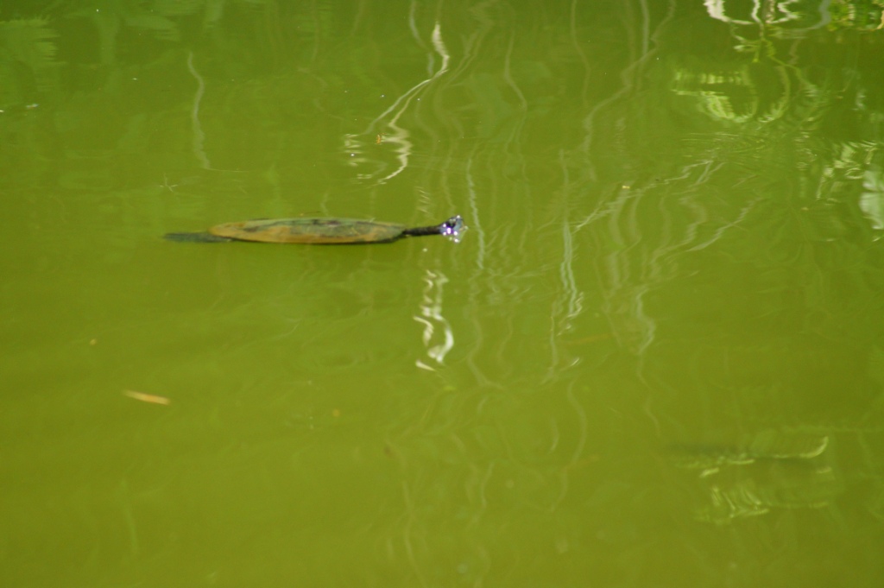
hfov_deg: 4.6
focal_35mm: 450
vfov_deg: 3.1
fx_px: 11041
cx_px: 442
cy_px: 294
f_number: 5.6
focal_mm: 300
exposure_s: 1/500
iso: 250
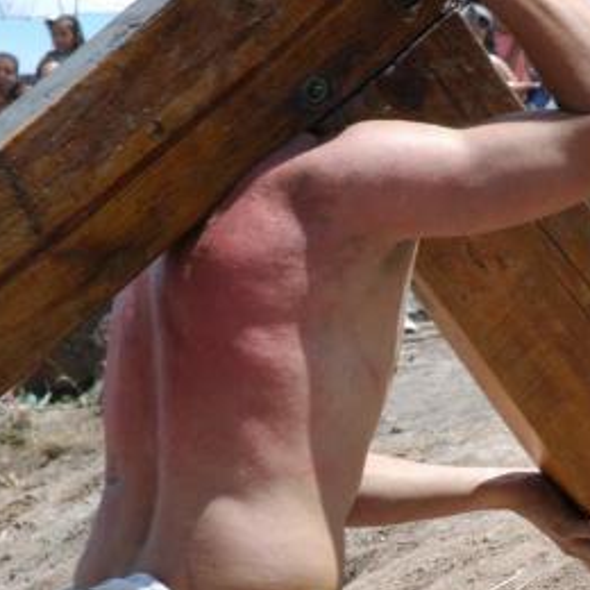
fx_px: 2642
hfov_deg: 12.7
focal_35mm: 137
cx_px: 361
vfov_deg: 12.7
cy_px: 297
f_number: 10
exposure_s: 1/200
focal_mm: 70
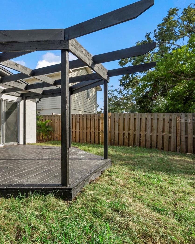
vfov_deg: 72.6
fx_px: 166
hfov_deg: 51.8
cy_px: 120
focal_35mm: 23
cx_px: 11
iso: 200
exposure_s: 1/320
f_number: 9
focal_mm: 16
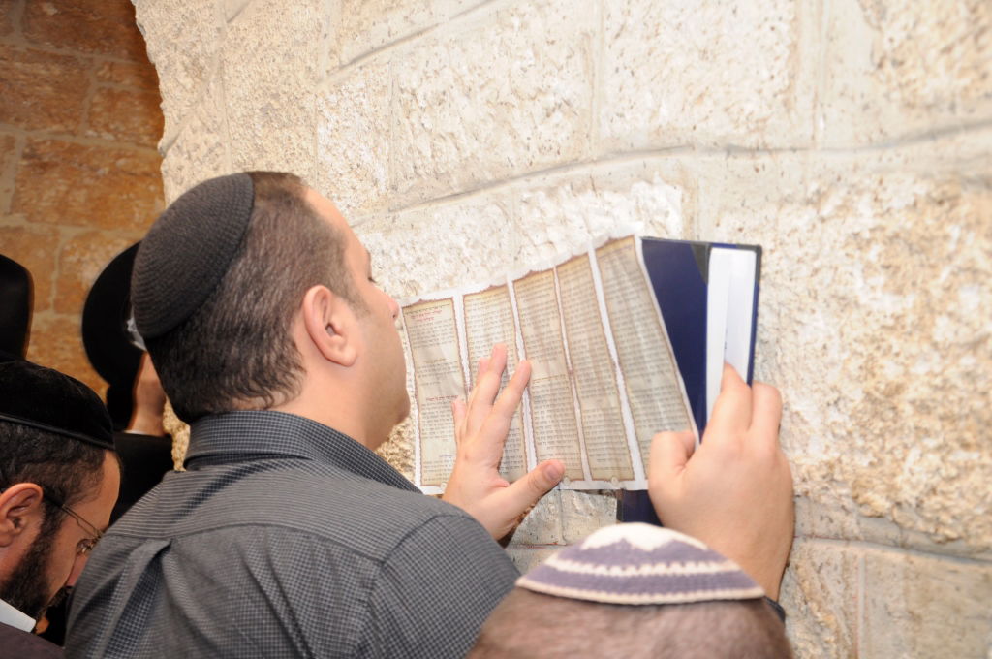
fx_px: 1445
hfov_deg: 37.9
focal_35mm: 52
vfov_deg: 25.7
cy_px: 330
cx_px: 496
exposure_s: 1/50
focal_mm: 35
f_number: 4.5
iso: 500
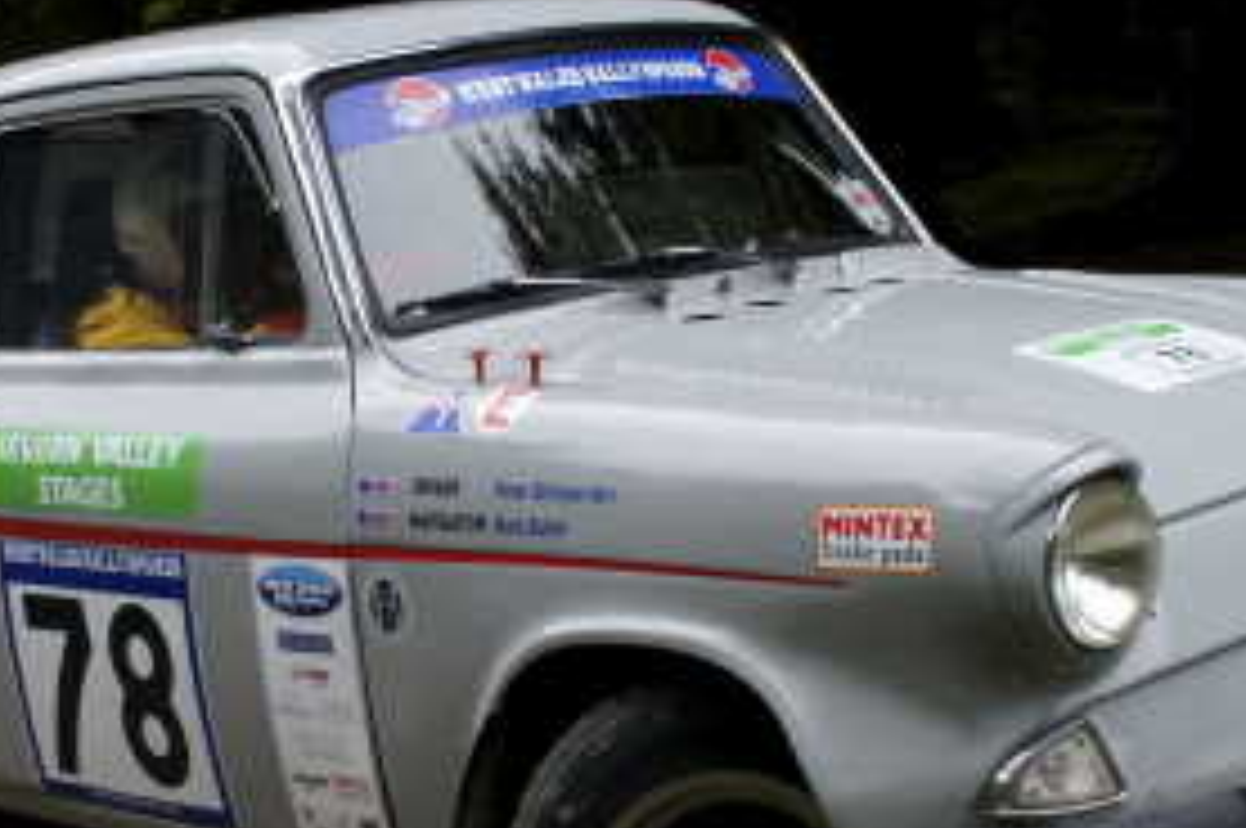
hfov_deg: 25.9
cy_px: 428
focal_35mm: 78
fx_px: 2696
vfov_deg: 17.5
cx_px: 454
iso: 800
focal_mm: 24
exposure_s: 1/400
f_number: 9
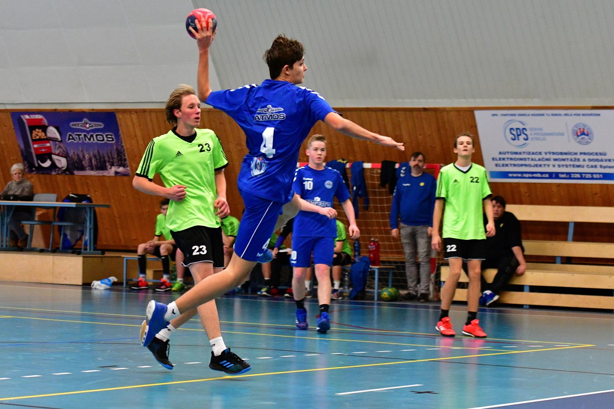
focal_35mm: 105
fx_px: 1790
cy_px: 204
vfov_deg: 13.0
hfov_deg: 19.5
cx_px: 307
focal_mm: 70
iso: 3200
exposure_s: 1/400
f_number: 3.5
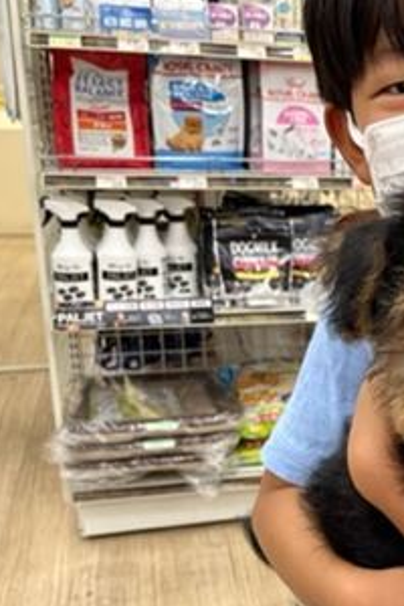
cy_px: 386
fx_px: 909
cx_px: 495
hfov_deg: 22.9
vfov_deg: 36.6
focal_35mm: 54
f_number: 1.6
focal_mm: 5.1
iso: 100
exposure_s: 1/120
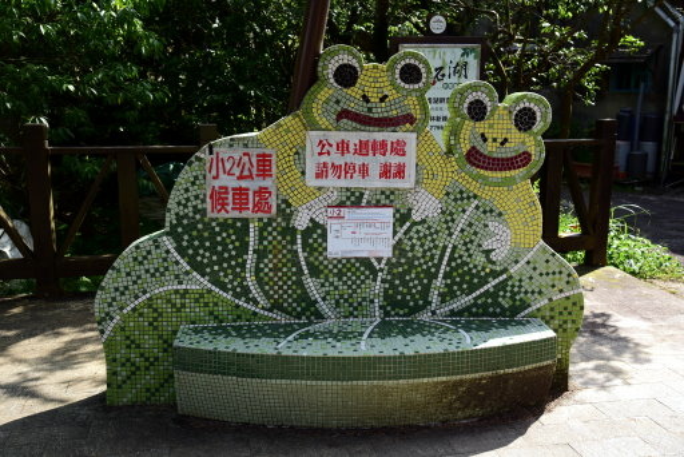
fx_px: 722
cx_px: 342
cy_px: 228
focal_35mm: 38
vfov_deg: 35.1
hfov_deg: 50.7
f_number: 6.3
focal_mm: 38
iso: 200
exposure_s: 1/250
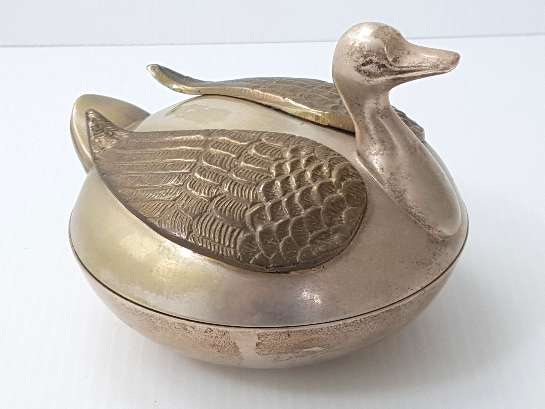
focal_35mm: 26
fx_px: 409
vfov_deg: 53.1
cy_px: 204
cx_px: 272
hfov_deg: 67.3
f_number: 1.7
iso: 50
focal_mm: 4.2
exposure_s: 1/171
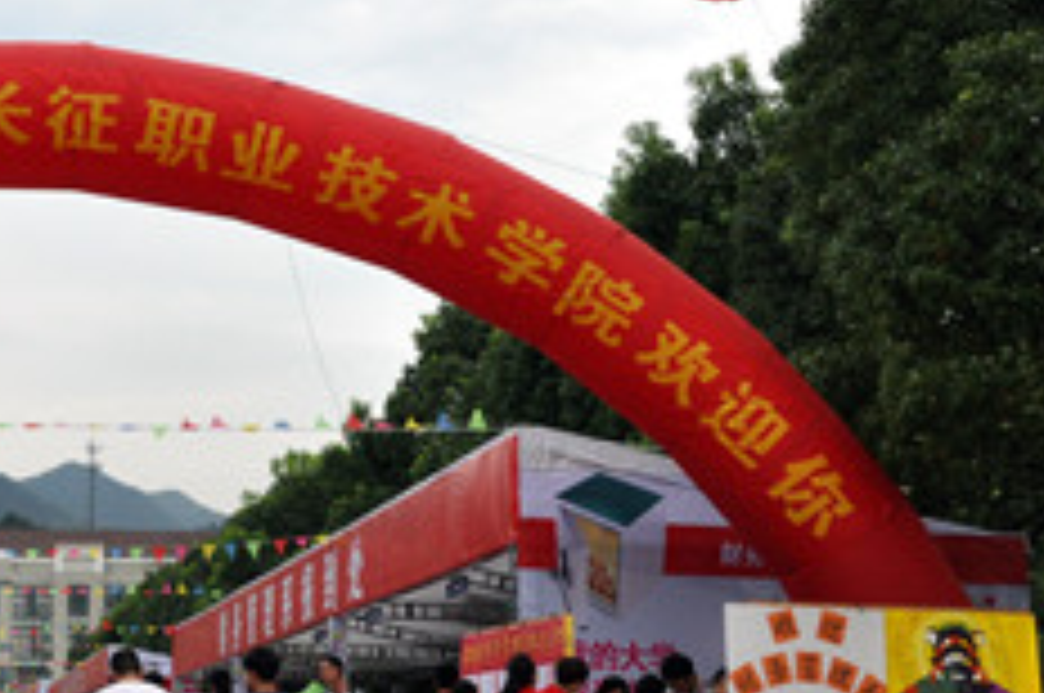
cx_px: 81
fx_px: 2056
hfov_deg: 27.4
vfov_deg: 19.1
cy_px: 342
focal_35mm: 71
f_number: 8
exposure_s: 1/250
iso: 800
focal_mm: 22
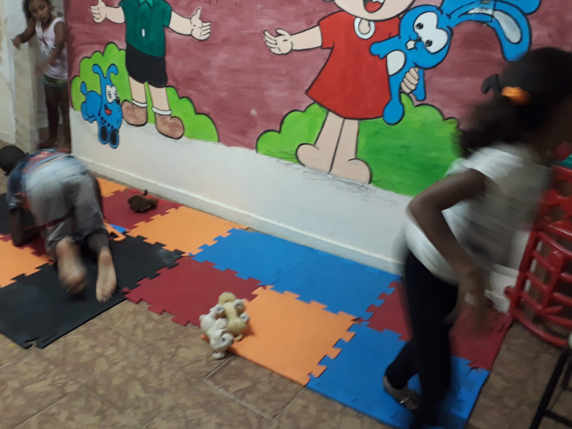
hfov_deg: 53.6
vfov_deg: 41.8
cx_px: 232
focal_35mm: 34
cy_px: 204
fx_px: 562
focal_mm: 3.6
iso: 200
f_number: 1.9
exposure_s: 1/15
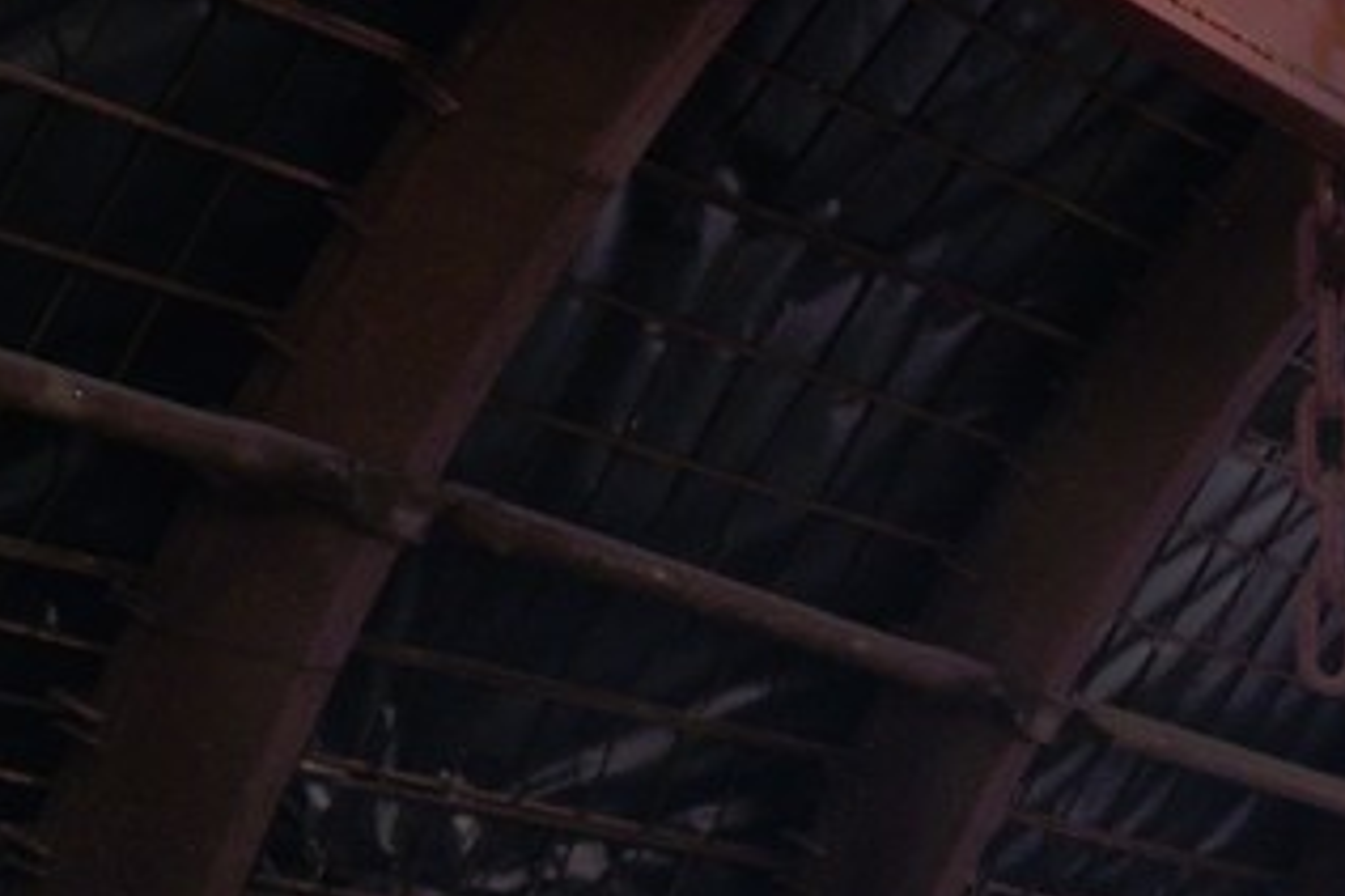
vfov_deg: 10.5
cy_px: 1711
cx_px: 3352
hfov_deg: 12.6
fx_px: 4518
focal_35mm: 121
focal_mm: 24
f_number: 8
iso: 400
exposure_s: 1
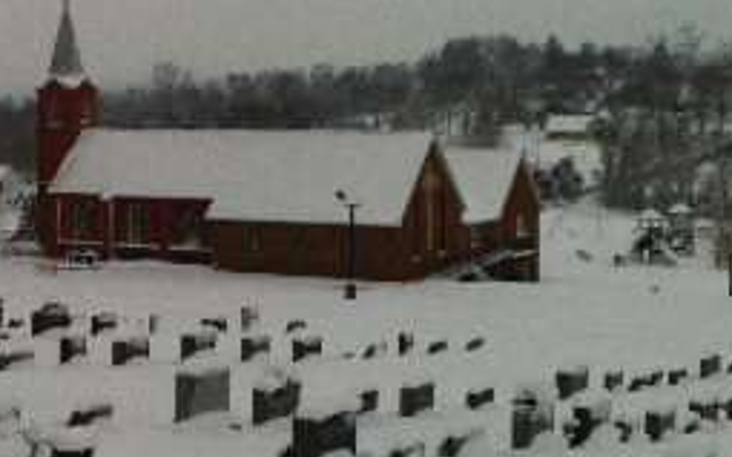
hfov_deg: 21.8
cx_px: 57
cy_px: 86
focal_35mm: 93
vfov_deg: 14.0
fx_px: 1854
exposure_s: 1/3016
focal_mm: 3.85
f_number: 2.8
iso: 80
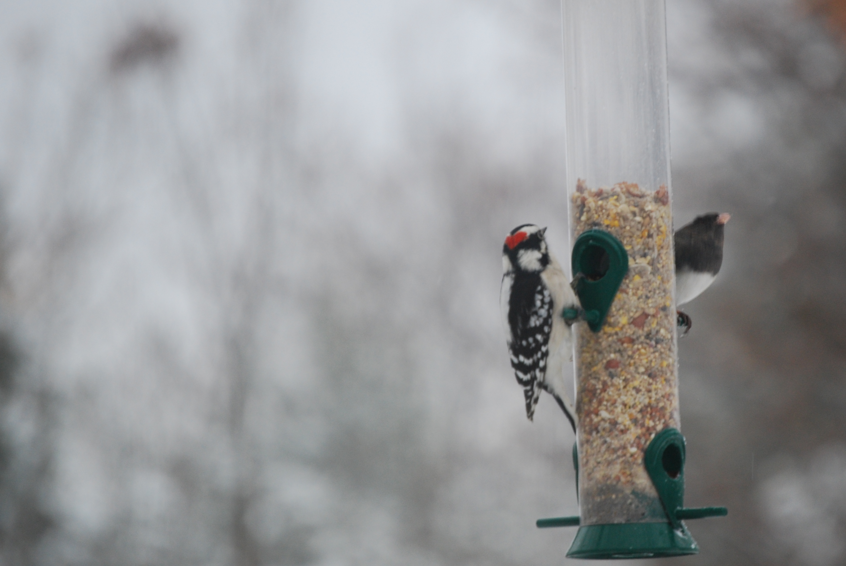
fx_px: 9740
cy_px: 298
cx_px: 573
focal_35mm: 414
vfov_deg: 3.3
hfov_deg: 5.0
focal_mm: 200
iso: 400
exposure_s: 1/160
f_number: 5.6
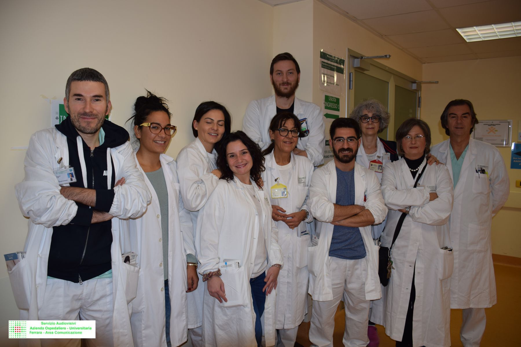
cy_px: 174
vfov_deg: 47.9
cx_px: 260
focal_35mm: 27
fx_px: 391
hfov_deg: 67.4
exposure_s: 1/60
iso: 100
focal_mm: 18
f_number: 3.5
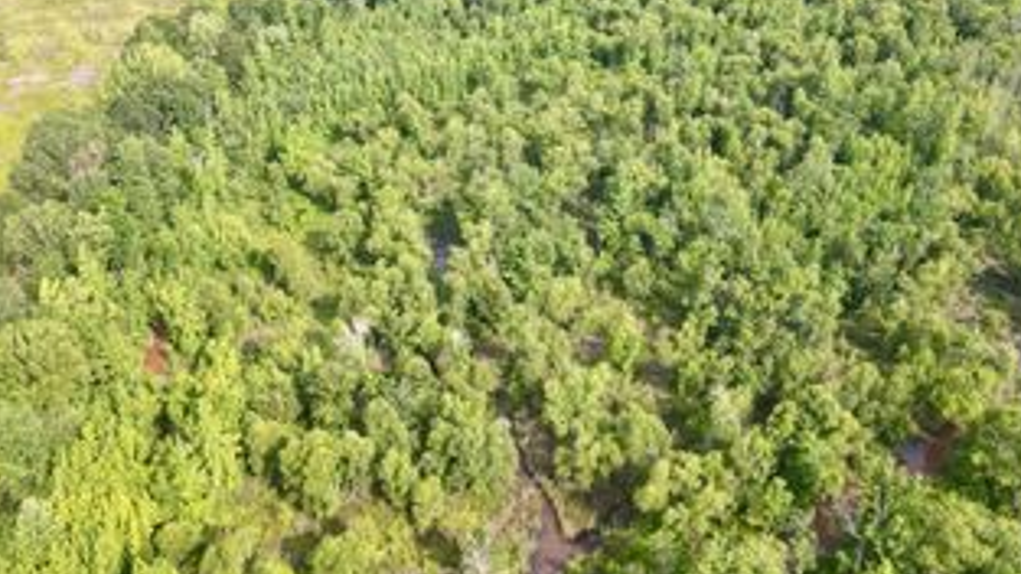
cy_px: 220
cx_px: 514
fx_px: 975
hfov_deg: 55.3
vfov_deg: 32.7
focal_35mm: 36
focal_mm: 4.5
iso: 100
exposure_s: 1/320
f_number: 2.8
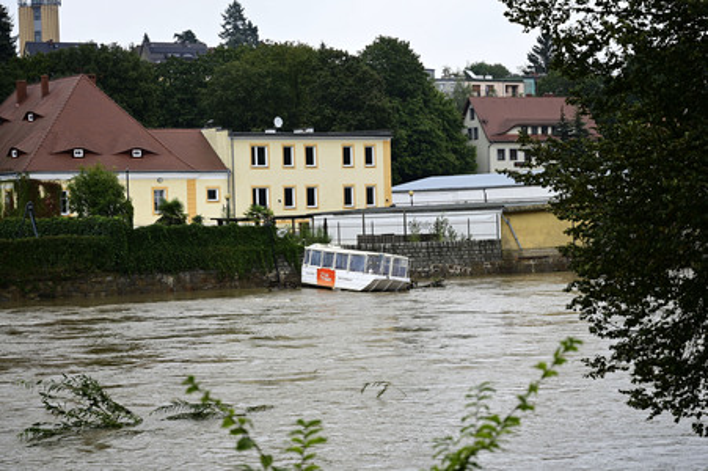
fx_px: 1376
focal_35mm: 70
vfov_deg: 19.4
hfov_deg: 28.9
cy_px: 236
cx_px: 354
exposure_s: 1/320
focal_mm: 70
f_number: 2.8
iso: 100
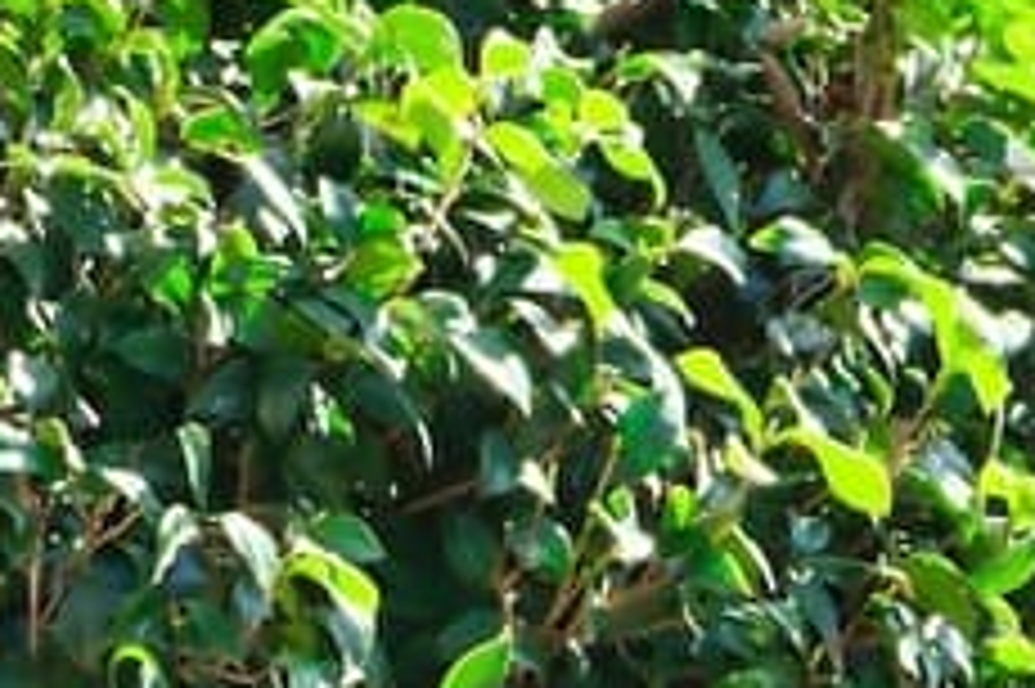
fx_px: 18903
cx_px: 0
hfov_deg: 3.1
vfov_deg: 2.1
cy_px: 1309
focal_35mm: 658
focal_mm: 70
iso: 800
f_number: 6.3
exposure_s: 1/250
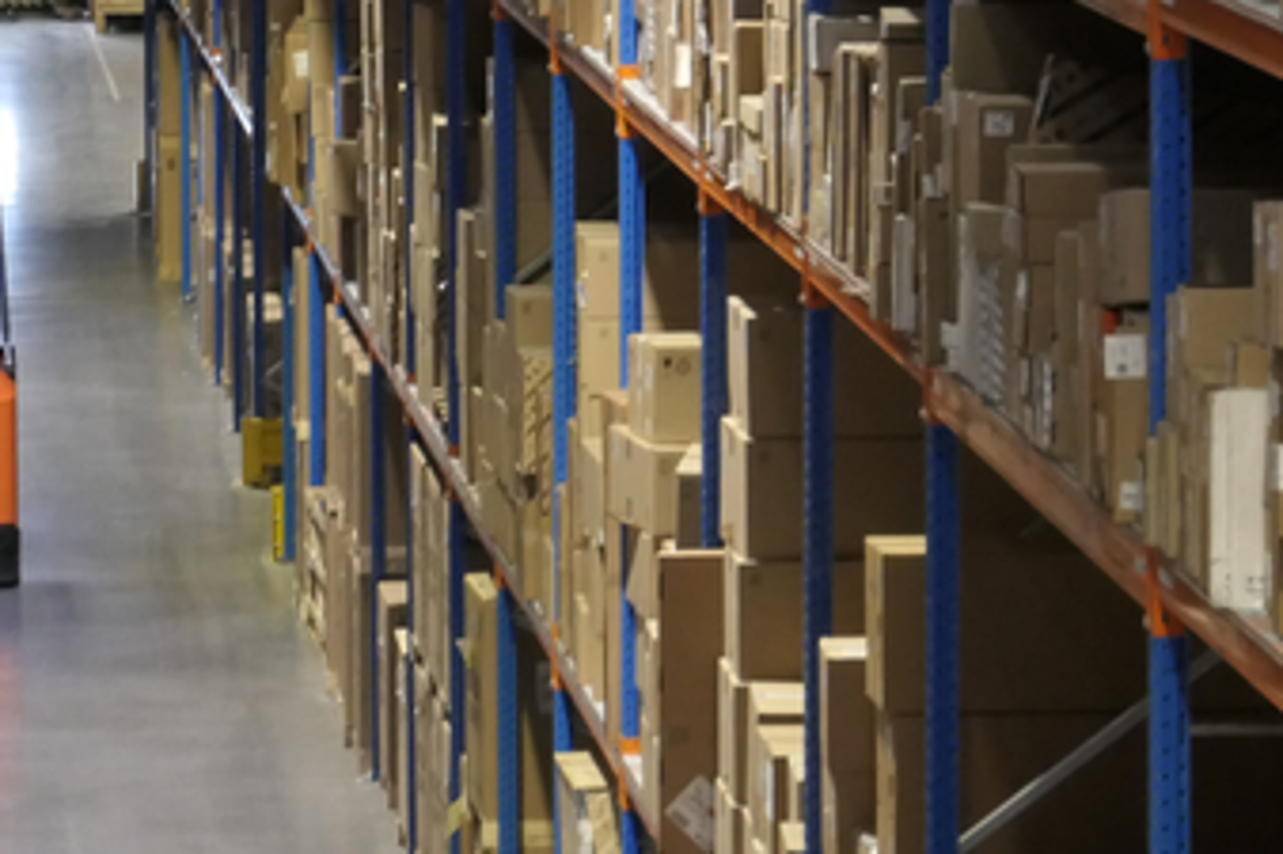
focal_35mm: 267
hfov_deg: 7.7
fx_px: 9511
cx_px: 330
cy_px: 252
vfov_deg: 5.1
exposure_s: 1/25
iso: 1600
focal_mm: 35.2
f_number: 5.2
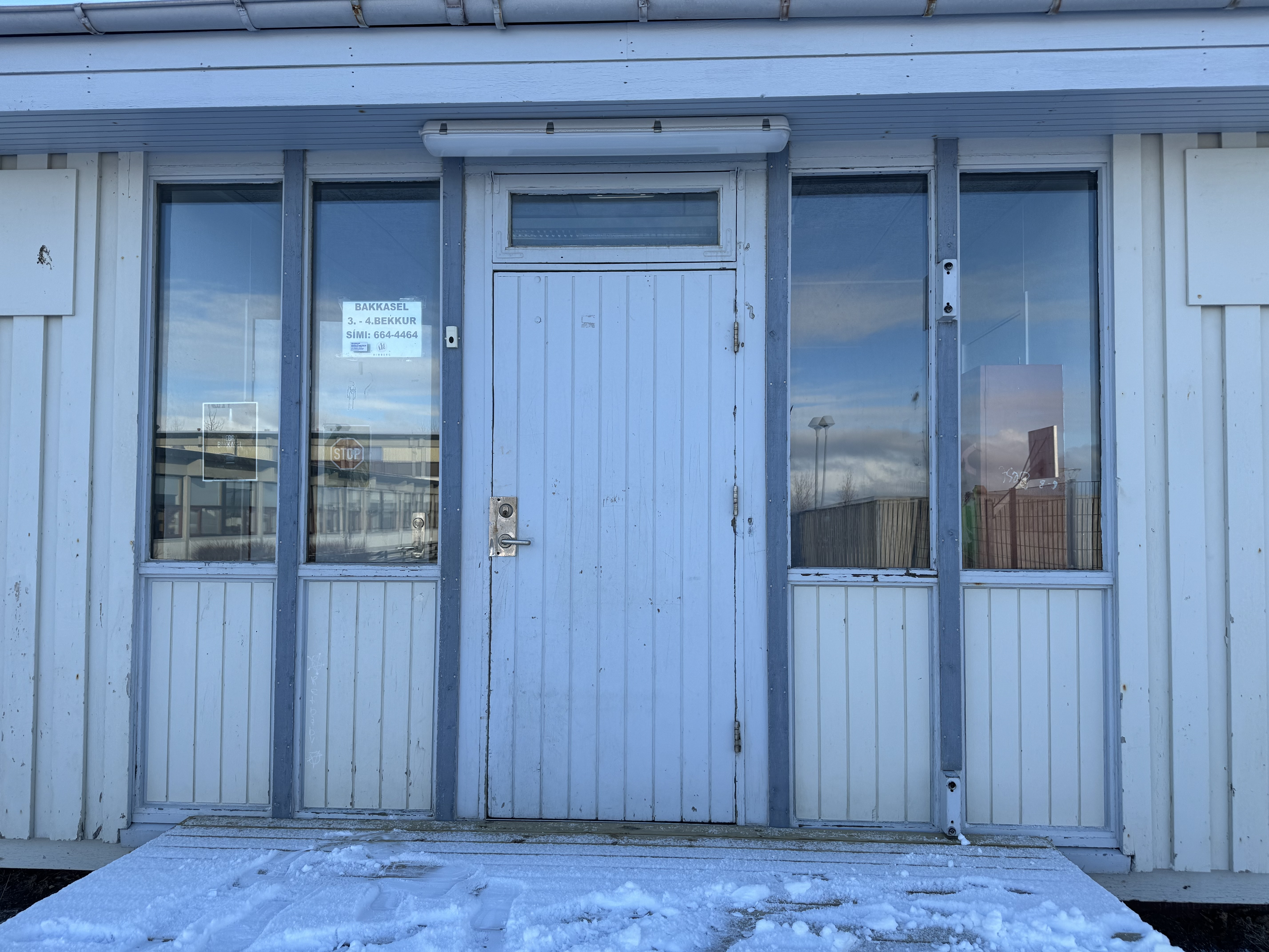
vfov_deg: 56.8
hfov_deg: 71.6
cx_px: 634
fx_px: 880
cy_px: 476
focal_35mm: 24
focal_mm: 6.76
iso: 80
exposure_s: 1/1869
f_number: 1.78
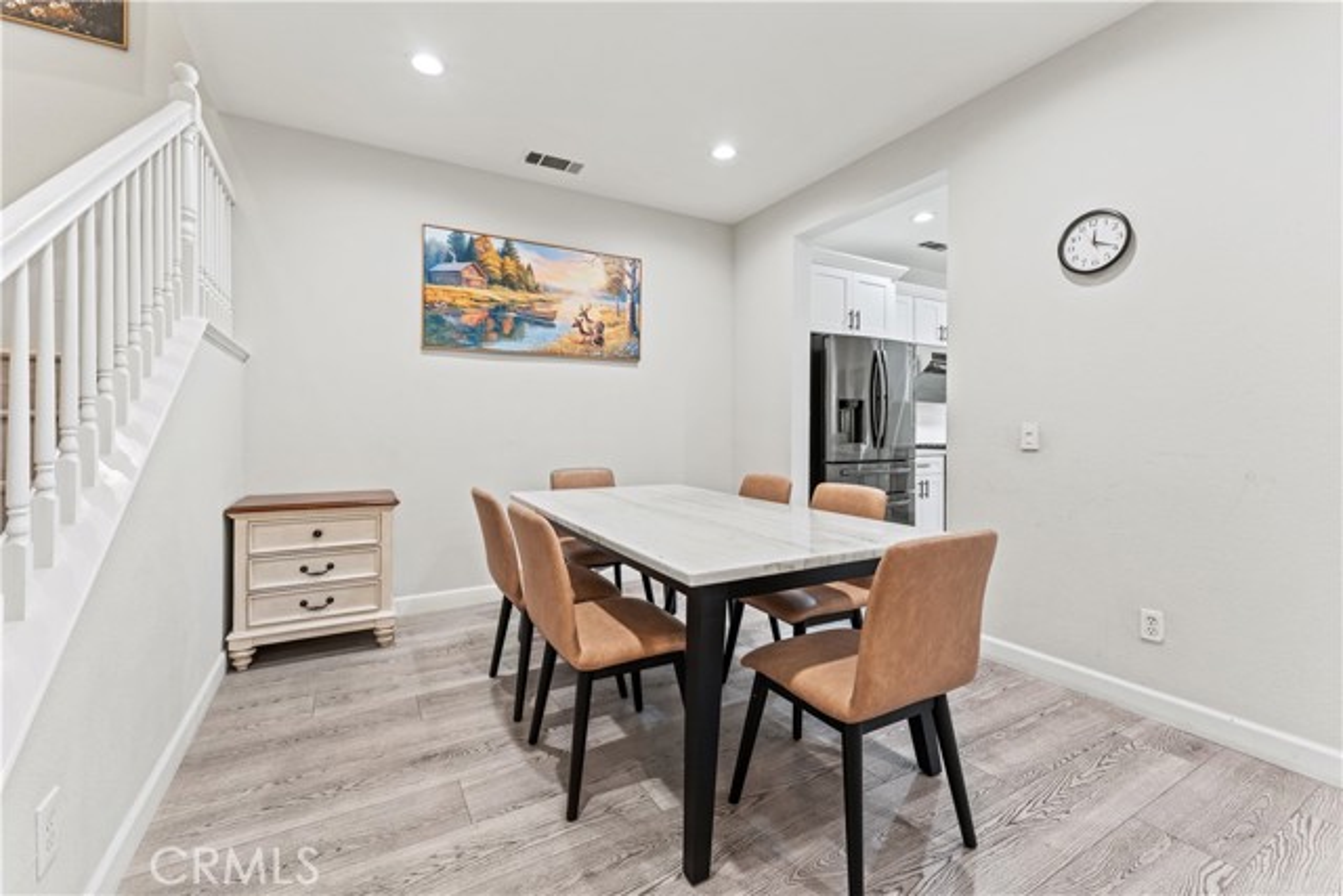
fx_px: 522
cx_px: 672
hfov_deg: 104.2
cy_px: 448
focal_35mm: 14
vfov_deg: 81.2
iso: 400
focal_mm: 14
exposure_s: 1/3
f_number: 6.3
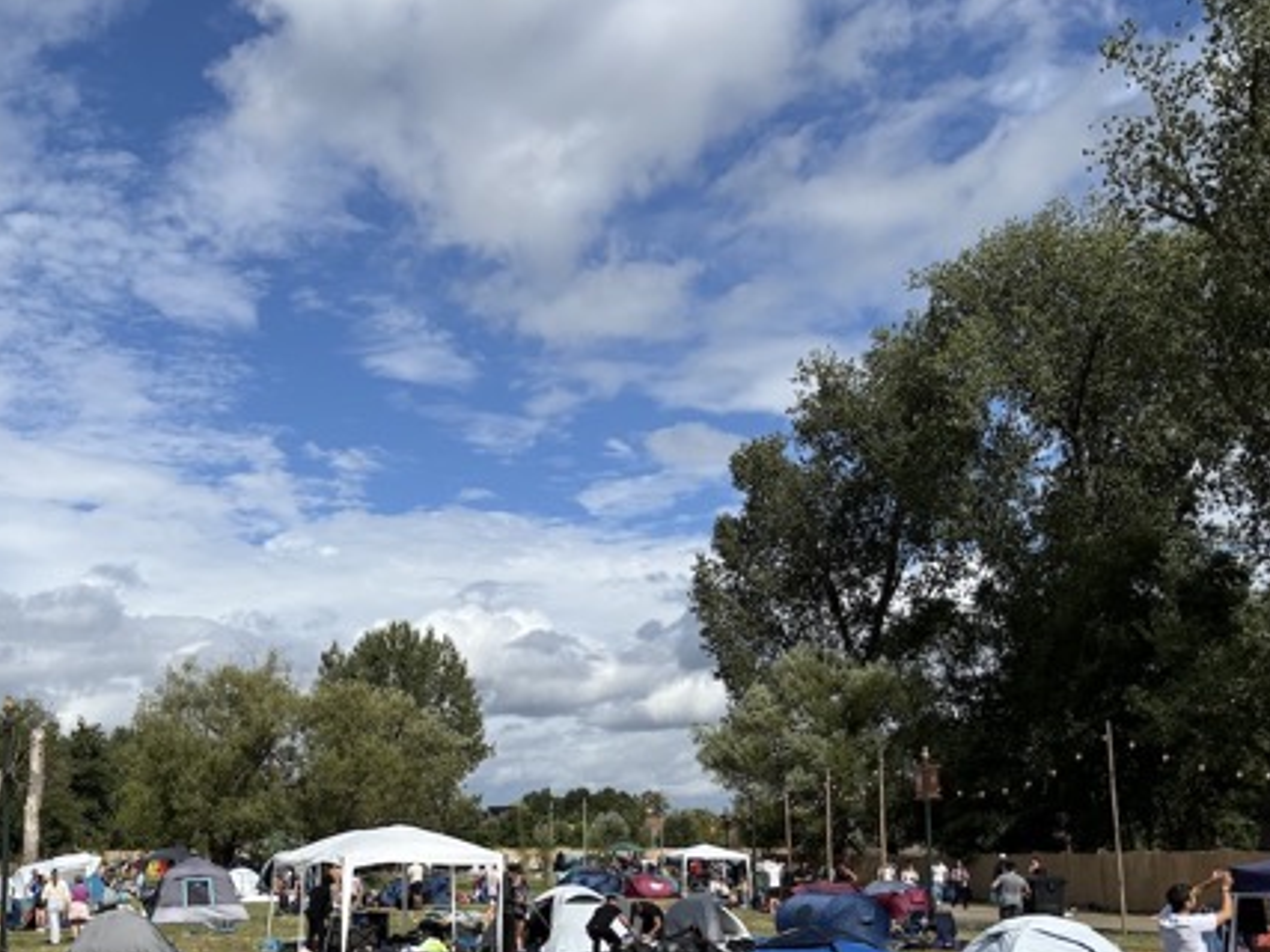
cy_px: 687
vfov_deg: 36.1
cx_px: 366
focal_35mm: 39
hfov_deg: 46.6
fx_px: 1430
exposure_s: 1/6329
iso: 50
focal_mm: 5.96
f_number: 1.6
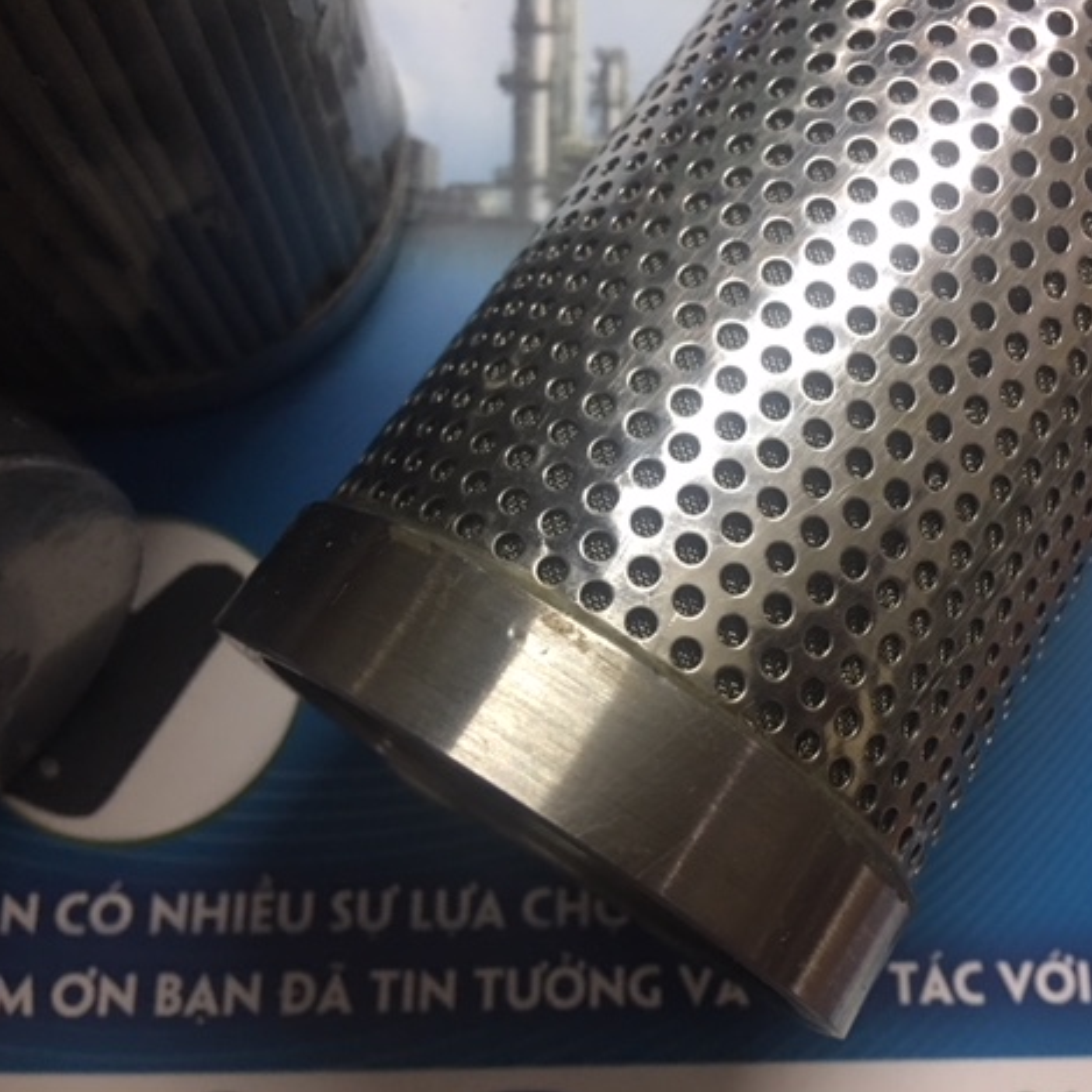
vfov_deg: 47.2
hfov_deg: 46.7
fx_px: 1249
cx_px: 696
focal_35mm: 35
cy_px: 554
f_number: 2.2
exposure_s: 1/17
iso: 125
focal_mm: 4.15
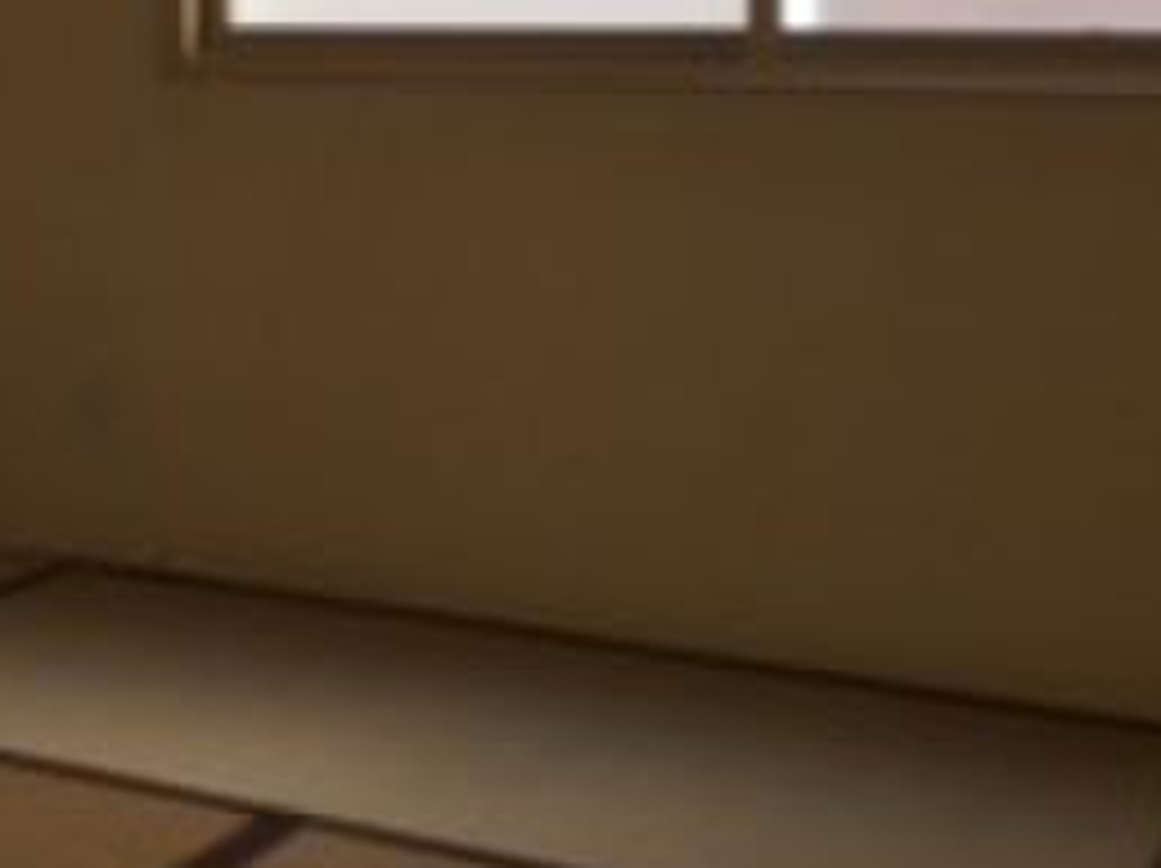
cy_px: 22
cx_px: -36
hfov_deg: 25.5
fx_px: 2413
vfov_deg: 19.9
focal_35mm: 72
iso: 25
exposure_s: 1/38
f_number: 2.2
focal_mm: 4.15
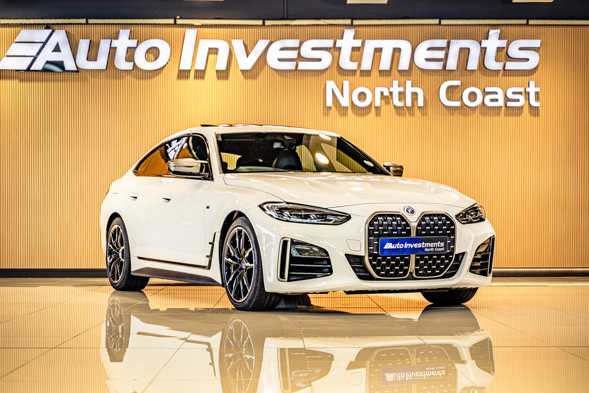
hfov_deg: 27.0
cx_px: 294
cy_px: 196
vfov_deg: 18.2
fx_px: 1227
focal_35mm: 75
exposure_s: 1/125
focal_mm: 75
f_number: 2.8
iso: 500
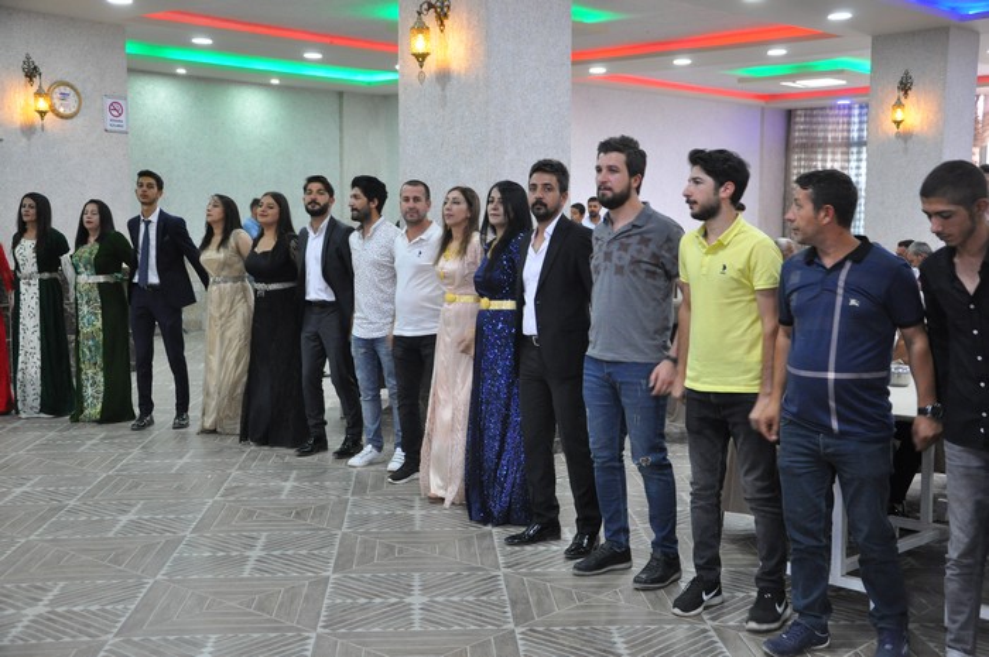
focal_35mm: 45
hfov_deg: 43.6
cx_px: 494
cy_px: 328
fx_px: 1235
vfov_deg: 29.8
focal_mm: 30
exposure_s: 1/50
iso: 1250
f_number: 4.2
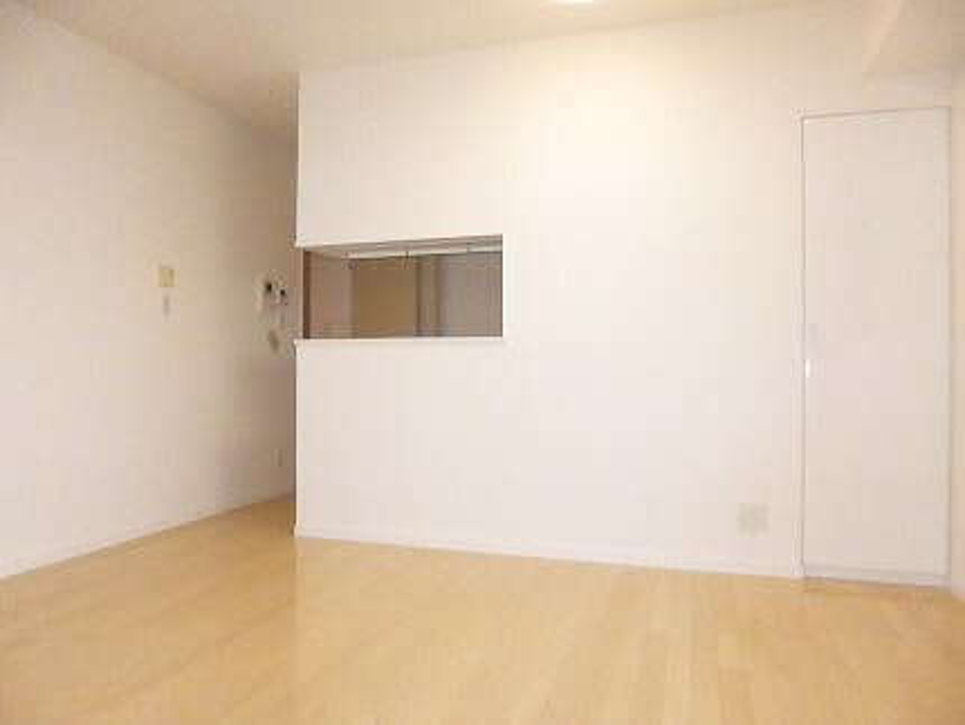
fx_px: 669
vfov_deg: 56.9
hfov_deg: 71.6
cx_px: 482
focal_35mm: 24
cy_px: 362
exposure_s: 1/640
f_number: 2.5
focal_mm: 4.3
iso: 1600
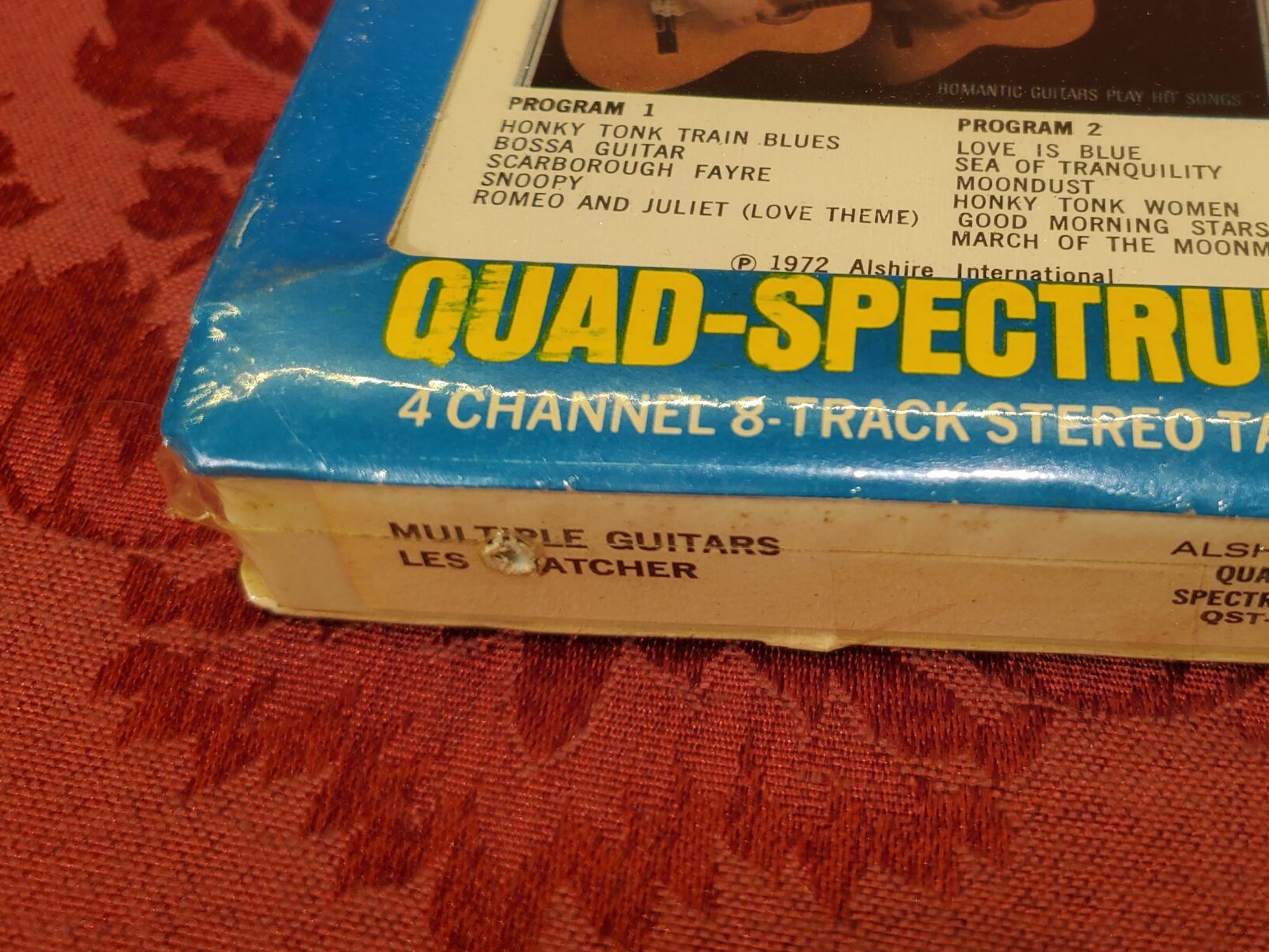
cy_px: 275
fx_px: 1503
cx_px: 892
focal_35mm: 41
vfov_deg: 34.6
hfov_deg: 44.8
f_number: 1.5
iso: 50
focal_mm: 4.3
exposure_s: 1/146
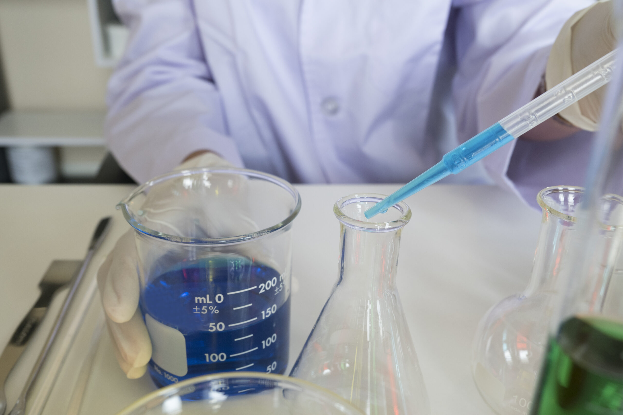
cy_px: 208
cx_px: 312
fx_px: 554
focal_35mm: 32
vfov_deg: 41.1
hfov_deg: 58.7
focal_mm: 21.1
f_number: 6.4
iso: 400
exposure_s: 1/55
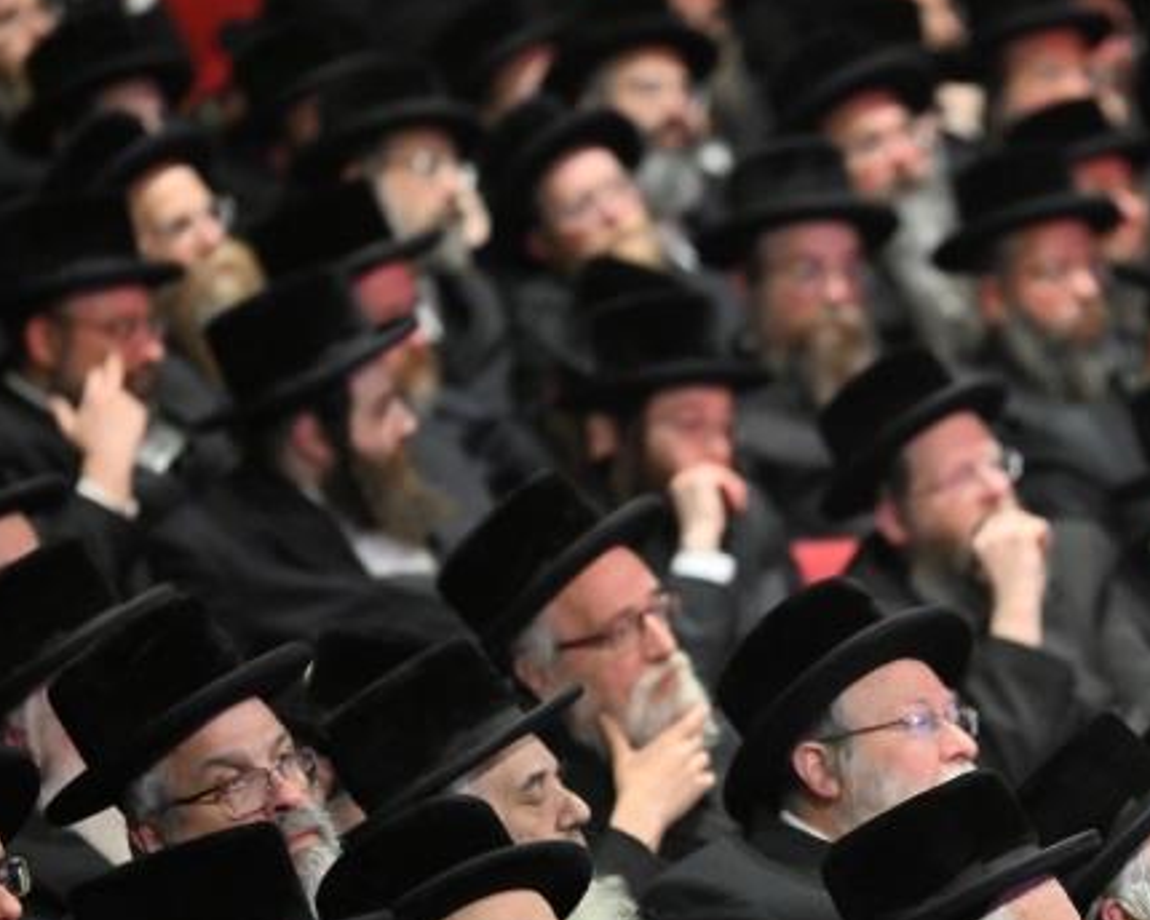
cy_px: 846
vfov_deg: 3.5
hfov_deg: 4.3
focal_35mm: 447
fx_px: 15214
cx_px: 1131
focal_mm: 200
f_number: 2.8
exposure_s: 1/200
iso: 1000
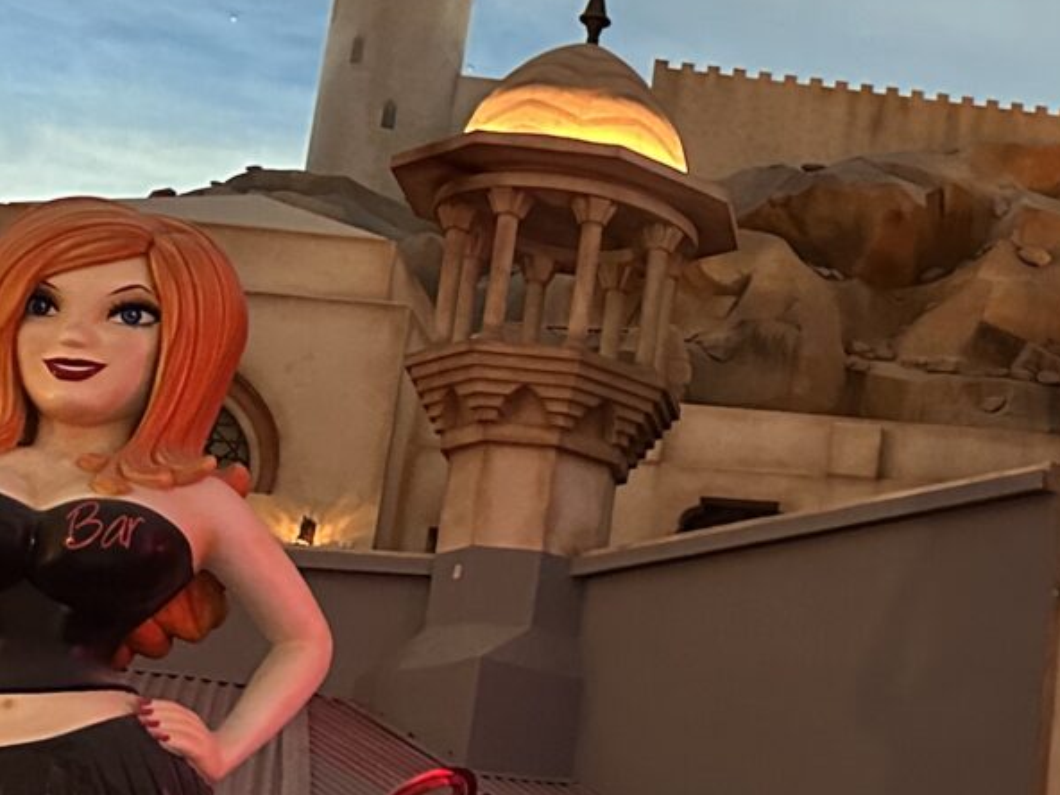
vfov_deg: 17.8
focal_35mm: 83
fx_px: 2542
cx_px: 1744
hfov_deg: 19.4
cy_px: 496
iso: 640
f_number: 1.78
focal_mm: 6.86
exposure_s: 1/60
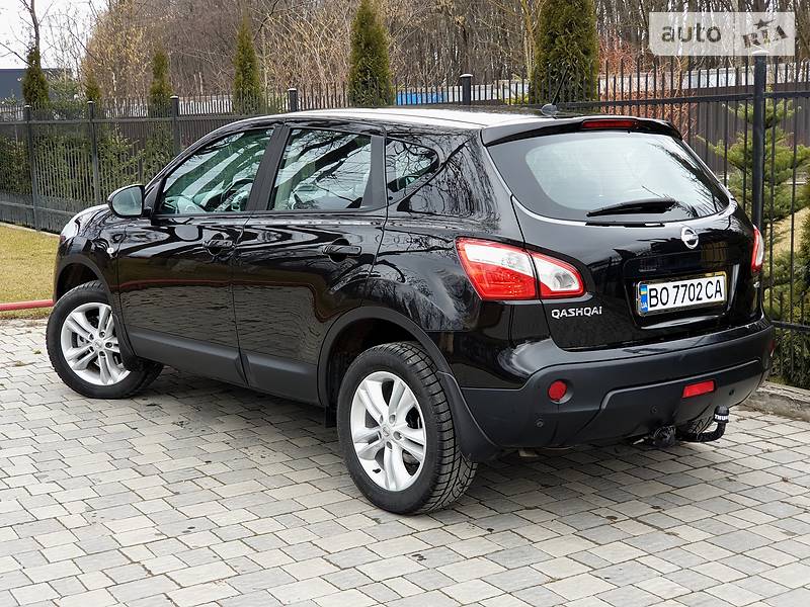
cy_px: 304
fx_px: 1217
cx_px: 405
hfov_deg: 36.8
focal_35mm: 52
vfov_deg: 28.0
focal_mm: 6
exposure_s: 1/100
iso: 40
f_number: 2.4
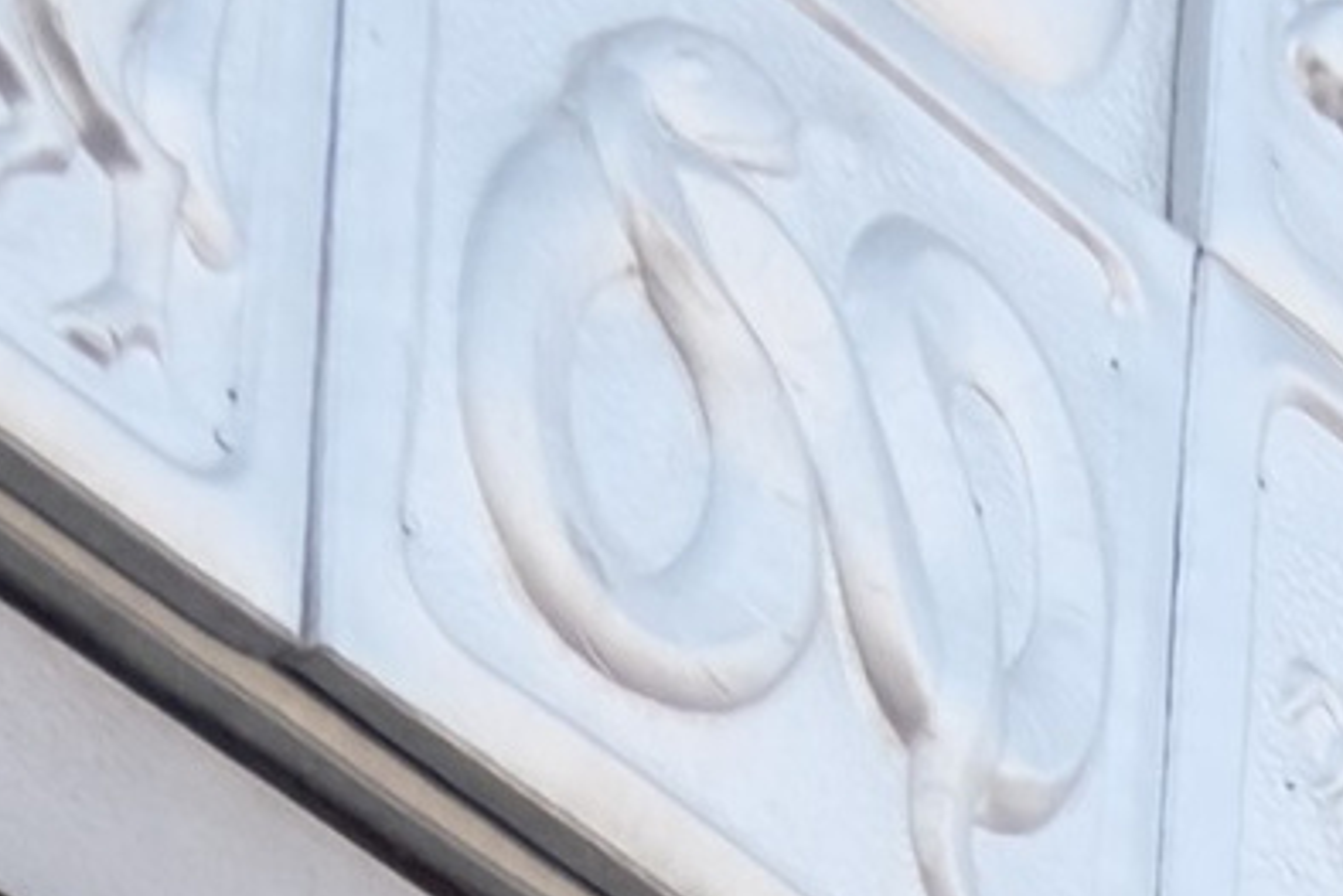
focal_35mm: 273
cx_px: 3490
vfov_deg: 3.9
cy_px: 5839
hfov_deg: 7.0
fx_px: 10188
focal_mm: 18.8
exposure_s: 1/180
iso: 320
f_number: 4
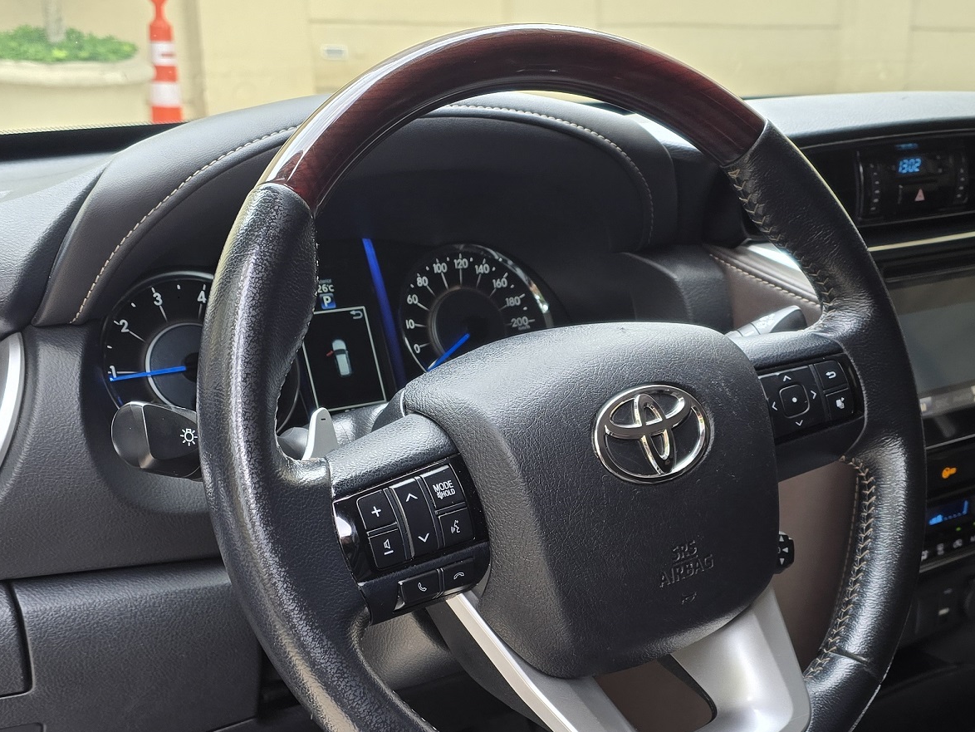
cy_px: 548
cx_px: 669
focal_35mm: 47
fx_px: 1324
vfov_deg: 30.4
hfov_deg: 39.8
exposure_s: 1/180
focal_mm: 6.3
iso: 50
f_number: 1.7
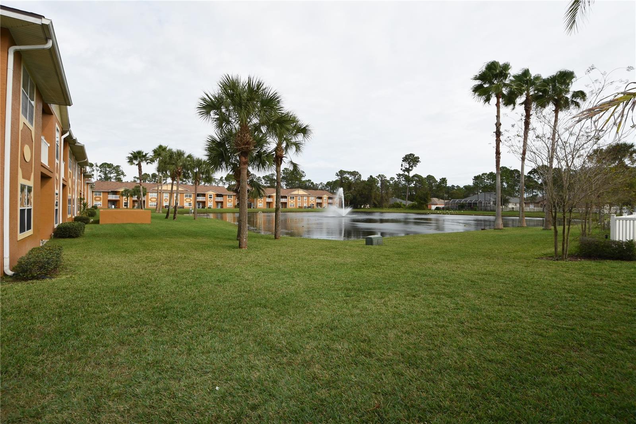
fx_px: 291
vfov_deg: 72.0
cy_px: 212
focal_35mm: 16
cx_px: 318
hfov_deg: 95.0
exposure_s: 1/200
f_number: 7.1
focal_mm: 11
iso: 100
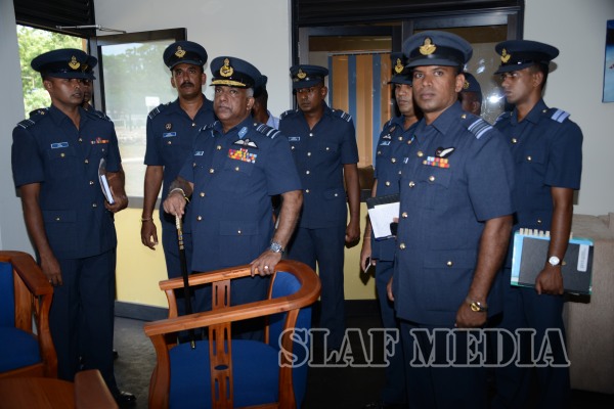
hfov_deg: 50.7
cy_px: 204
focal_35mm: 38
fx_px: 648
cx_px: 307
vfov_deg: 35.1
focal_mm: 38
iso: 250
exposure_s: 1/80
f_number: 4
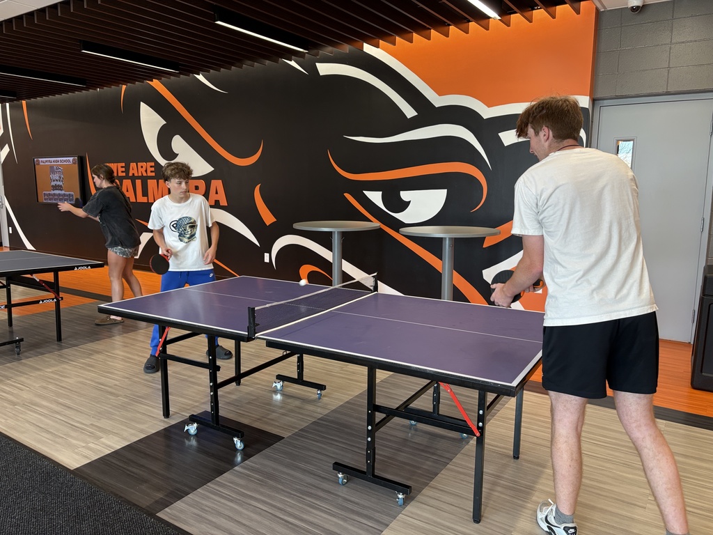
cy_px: 268
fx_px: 536
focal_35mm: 26
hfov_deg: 67.3
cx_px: 356
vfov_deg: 53.1
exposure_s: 1/60
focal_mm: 5.96
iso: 100
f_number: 1.6
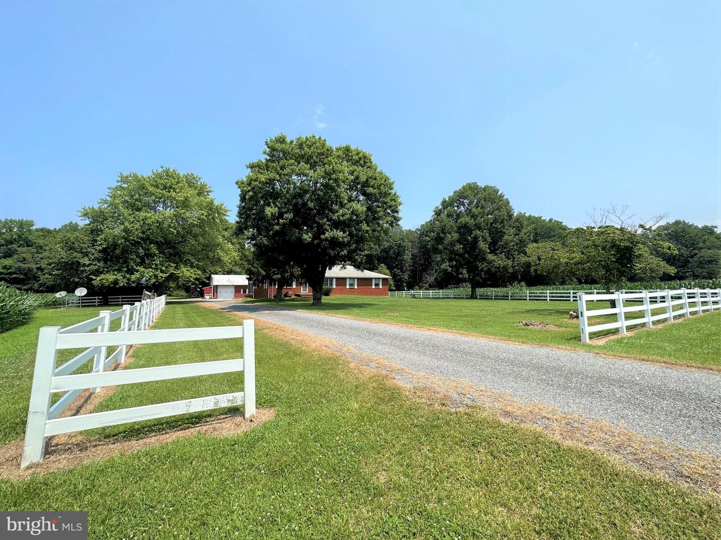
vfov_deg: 85.6
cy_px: 270
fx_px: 292
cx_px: 360
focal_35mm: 14
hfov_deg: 102.1
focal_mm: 2.22
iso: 50
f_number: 2.2
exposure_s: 1/1689
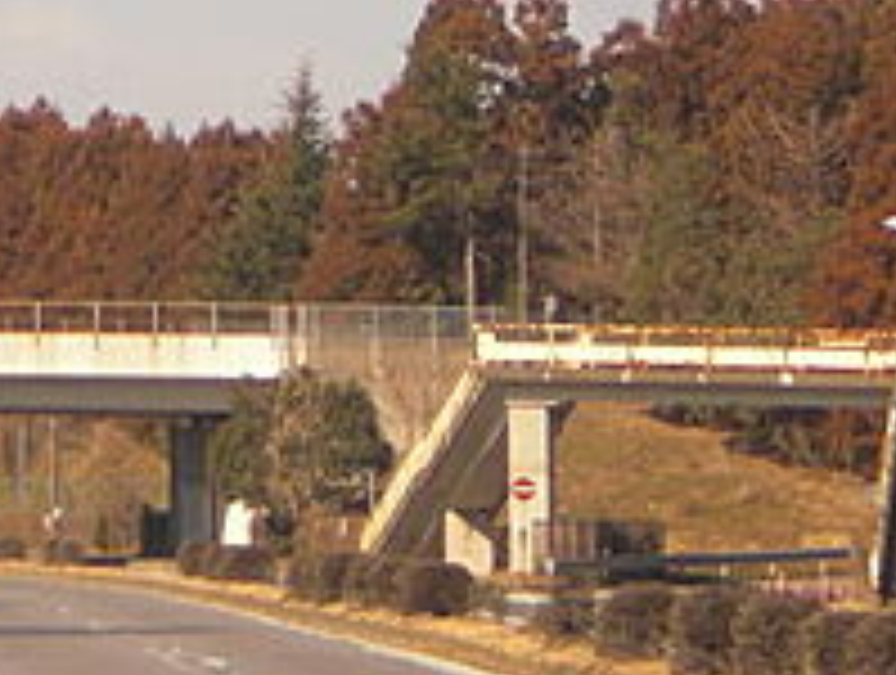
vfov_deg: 4.1
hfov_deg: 5.4
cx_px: -144
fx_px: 9491
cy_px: -180
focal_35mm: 366
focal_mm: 18.9
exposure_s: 1/250
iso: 64
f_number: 5.9
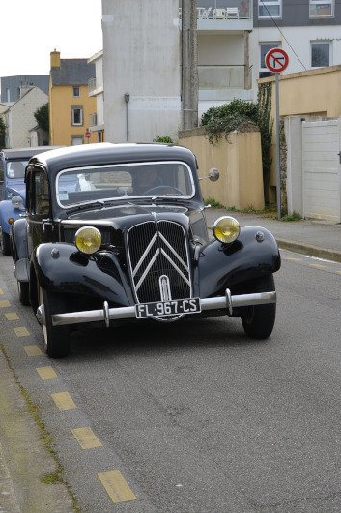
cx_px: 154
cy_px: 257
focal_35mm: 86
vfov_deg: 23.7
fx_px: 1223
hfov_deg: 15.9
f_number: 8
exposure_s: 1/250
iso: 200
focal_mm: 38
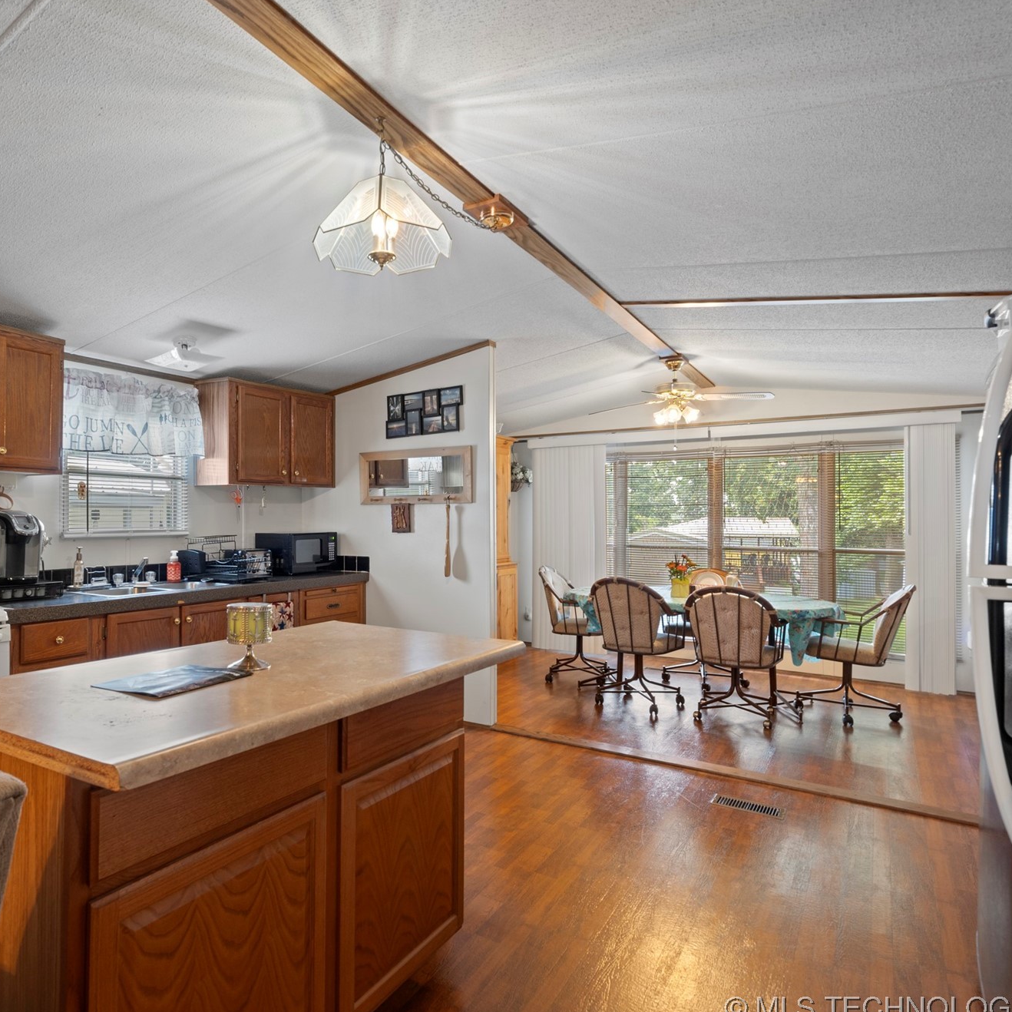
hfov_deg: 71.1
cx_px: 389
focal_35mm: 21
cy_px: 517
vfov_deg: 72.1
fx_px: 695
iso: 250
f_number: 9
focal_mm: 16
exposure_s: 1/1.25
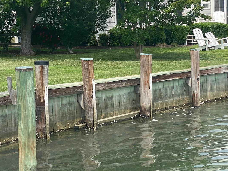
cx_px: 108
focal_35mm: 100
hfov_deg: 19.6
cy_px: 49
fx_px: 659
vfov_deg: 14.8
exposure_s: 1/1712
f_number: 2
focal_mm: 6
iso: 20
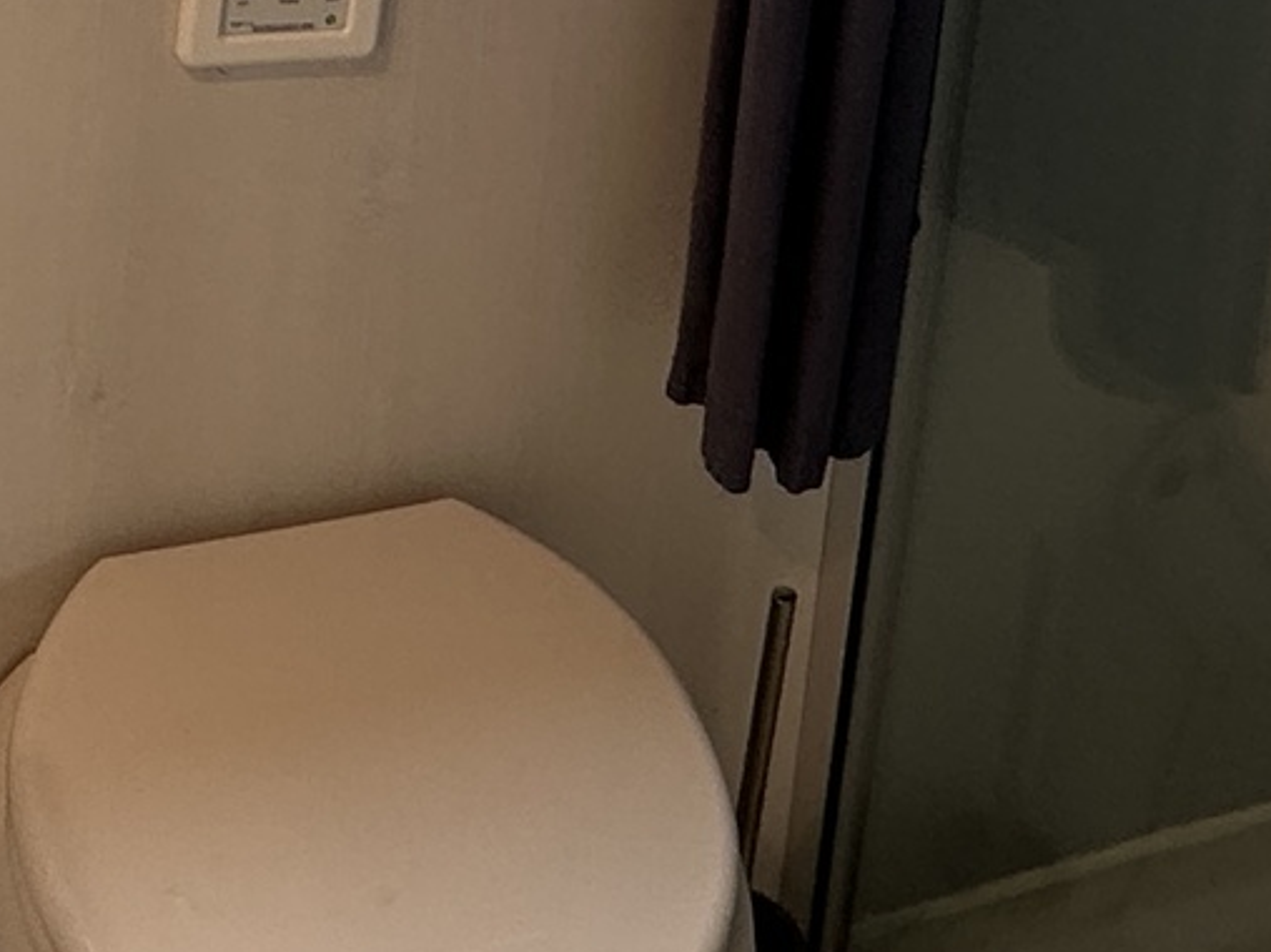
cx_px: 697
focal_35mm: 69
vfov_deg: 18.4
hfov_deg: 28.2
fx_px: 2533
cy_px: -552
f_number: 2.2
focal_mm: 2.22
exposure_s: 1/154
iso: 40
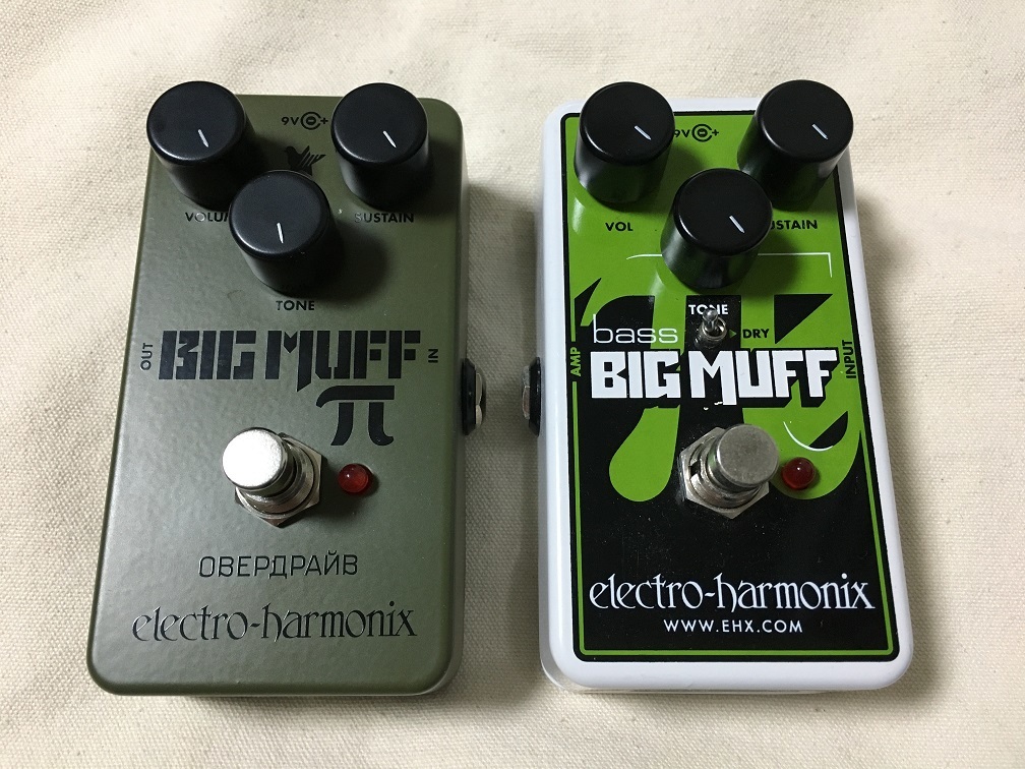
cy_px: 384
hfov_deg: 61.7
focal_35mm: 29
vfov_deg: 48.2
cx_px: 512
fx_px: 859
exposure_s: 1/33
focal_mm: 4.15
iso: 200
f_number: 2.2
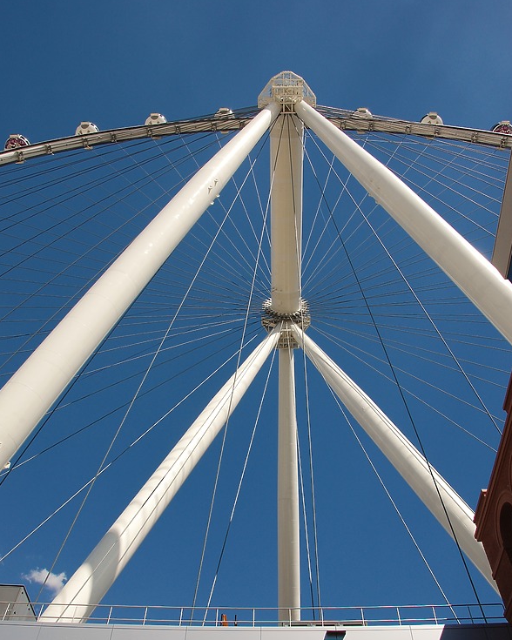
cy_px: 366
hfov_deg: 47.1
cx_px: 259
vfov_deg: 57.0
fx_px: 587
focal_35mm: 31
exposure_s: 1/400
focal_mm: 18
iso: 200
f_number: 11
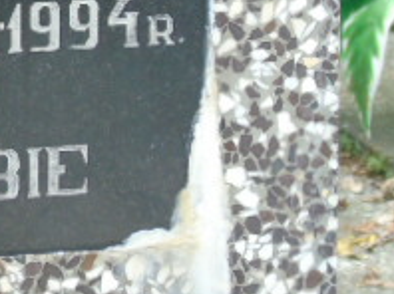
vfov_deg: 2.8
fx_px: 5957
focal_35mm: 524
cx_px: -187
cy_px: -64
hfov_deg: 3.8
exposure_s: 1/125
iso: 250
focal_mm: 29
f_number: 4.9
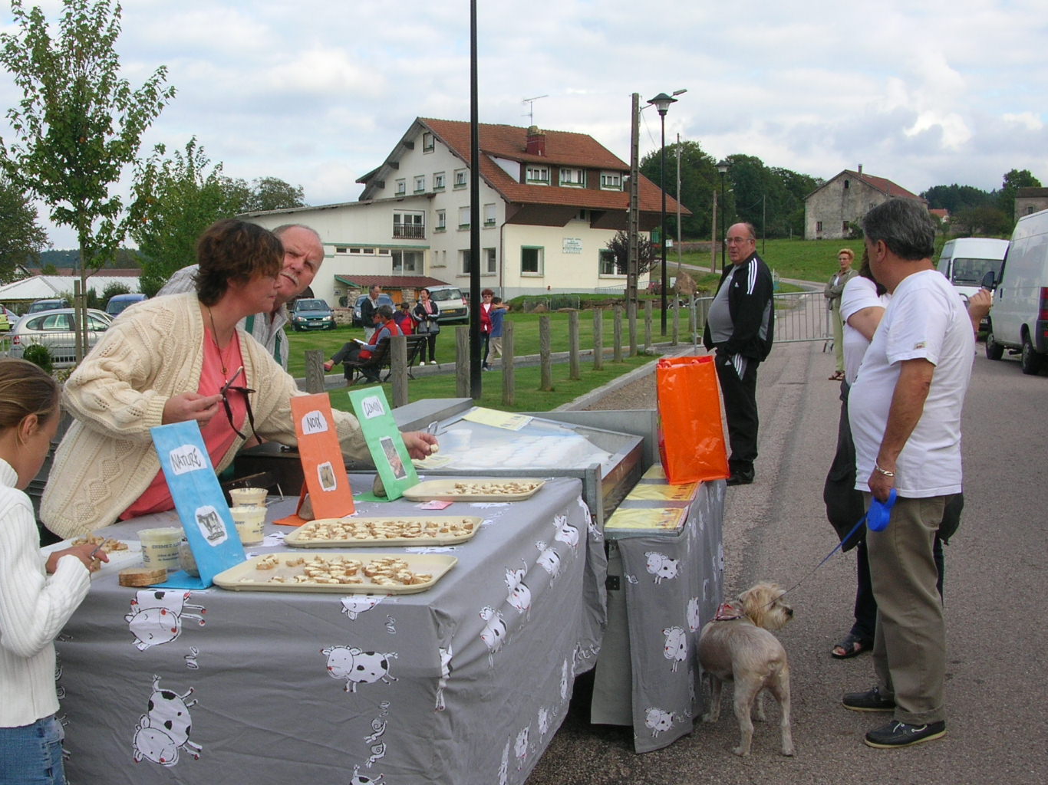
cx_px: 436
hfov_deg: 45.6
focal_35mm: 41
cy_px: 448
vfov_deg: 35.1
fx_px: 1241
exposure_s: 1/128
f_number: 5.6
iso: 50
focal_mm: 5.8
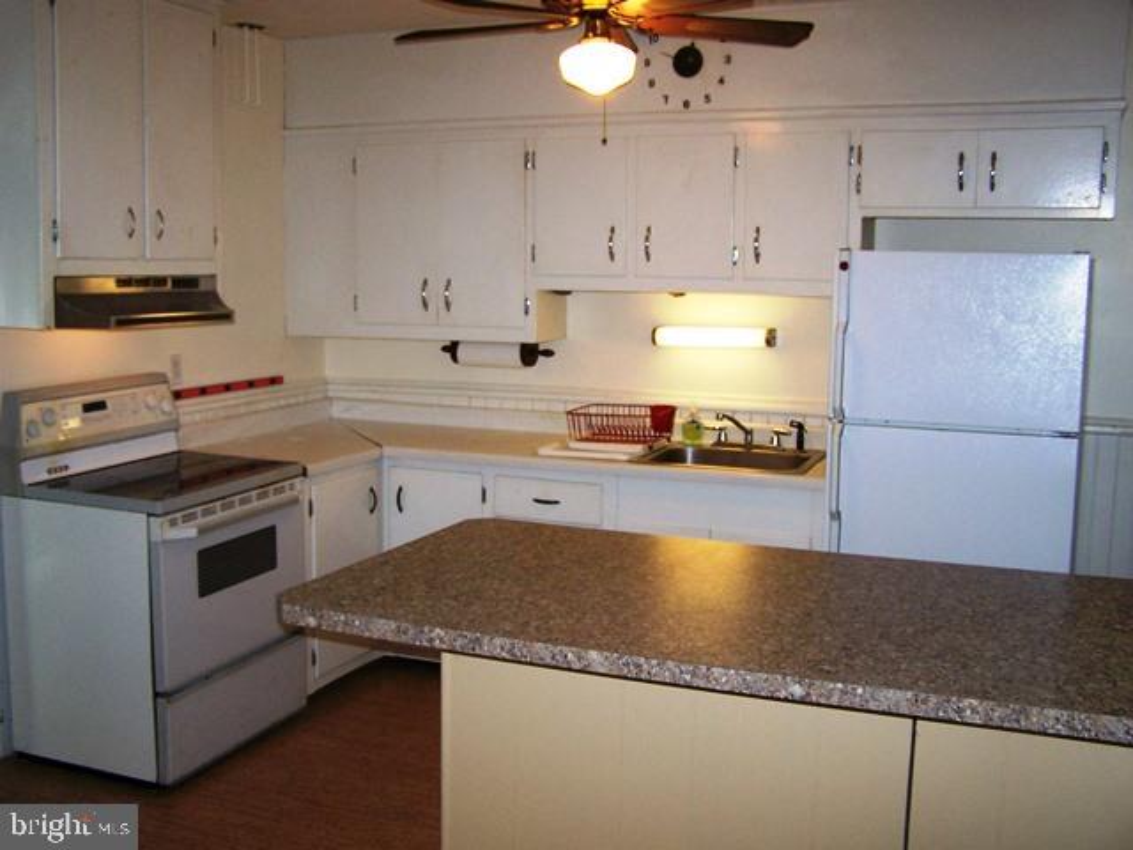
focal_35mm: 38
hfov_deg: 49.0
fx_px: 1244
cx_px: 566
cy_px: 425
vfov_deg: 37.7
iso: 160
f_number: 2.8
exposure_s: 1/60
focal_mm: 6.3
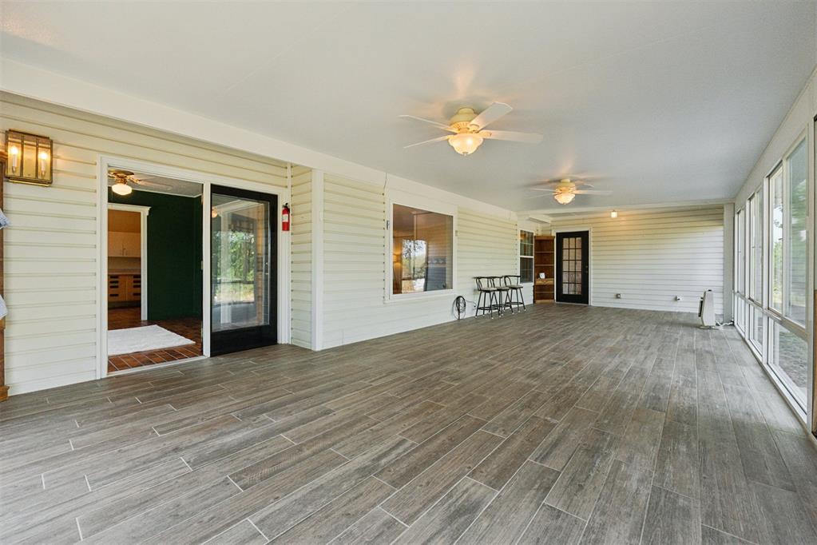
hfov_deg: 100.4
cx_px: 408
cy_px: 272
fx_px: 340
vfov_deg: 77.3
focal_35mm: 15
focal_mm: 10
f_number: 7.1
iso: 200
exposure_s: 1/100
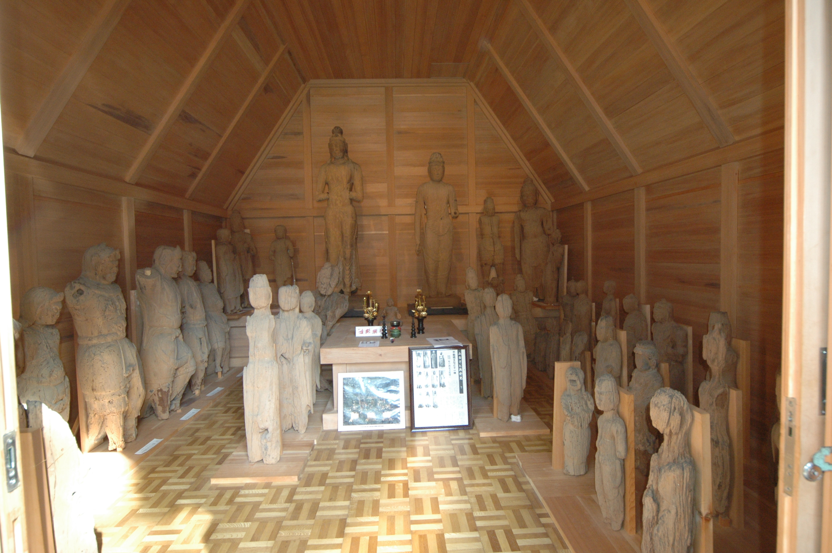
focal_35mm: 18
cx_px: 416
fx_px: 416
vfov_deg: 67.3
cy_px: 276
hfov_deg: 90.1
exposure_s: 1/100
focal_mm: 12
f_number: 4.5
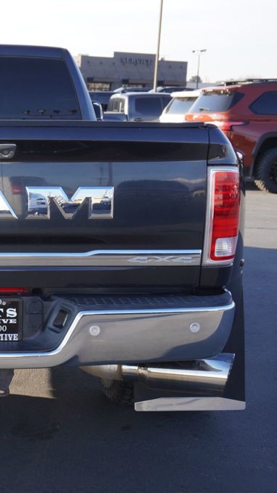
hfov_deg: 20.8
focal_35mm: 55
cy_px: 244
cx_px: -30
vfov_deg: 38.0
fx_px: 716
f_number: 5.6
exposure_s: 1/125
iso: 100
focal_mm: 23
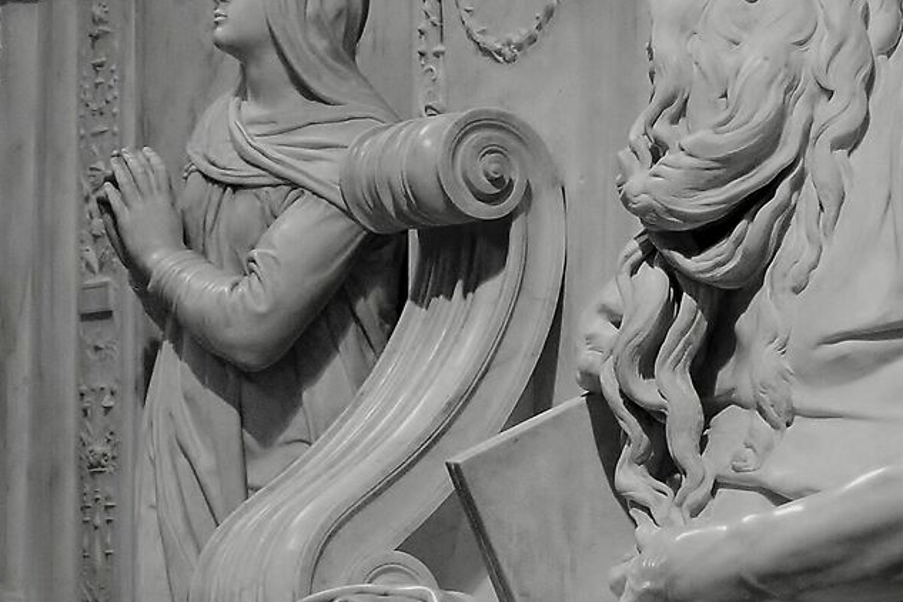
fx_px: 6418
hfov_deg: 8.0
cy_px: 567
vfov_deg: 5.4
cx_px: 623
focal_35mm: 256
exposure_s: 1/60
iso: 1400
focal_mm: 45
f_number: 3.5
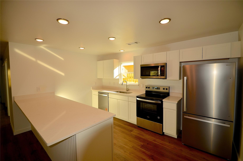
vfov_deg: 77.1
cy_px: 80
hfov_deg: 100.5
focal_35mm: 15
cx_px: 122
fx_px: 101
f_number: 3.5
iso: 100
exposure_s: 1/160
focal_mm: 10
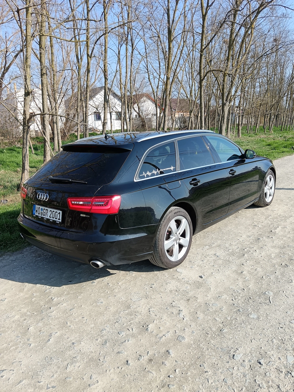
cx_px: 147
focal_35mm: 27
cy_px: 196
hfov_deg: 51.3
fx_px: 306
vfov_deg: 65.3
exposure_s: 1/459
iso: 100
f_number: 1.9
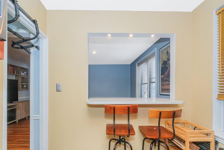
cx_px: 103
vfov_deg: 64.0
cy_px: 90
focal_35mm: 19
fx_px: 118
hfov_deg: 86.7
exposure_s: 1/60
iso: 2000
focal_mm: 10
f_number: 9
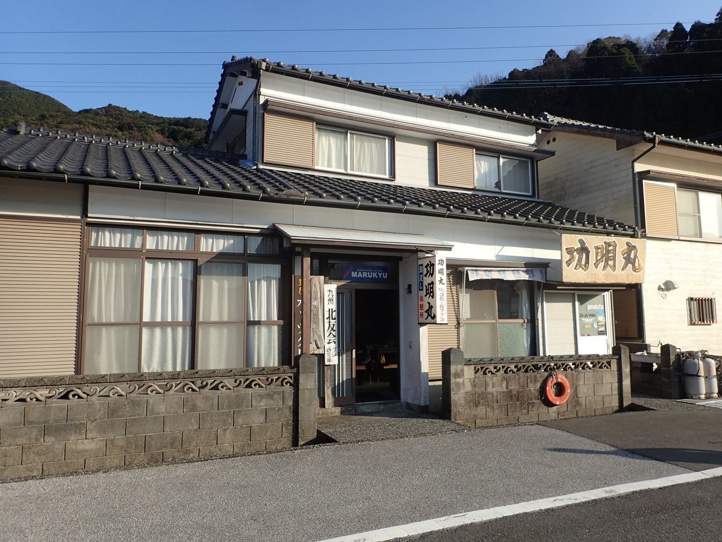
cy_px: 271
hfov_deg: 69.4
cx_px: 361
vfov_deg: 54.9
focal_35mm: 25
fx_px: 521
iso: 100
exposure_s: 1/160
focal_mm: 4.5
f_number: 8
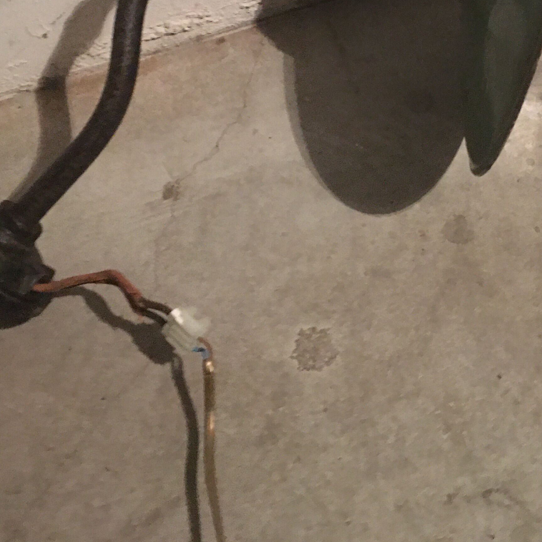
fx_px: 1063
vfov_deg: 27.7
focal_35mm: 60
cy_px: 74
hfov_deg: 28.3
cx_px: 387
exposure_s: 1/4
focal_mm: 4.15
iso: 125
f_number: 2.2
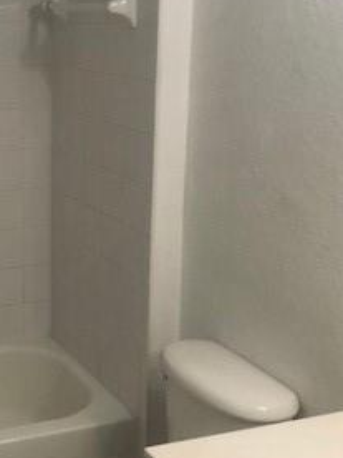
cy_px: 244
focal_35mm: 65
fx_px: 859
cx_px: -2
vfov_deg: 29.8
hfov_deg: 21.8
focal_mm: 3.99
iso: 25
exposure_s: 1/30
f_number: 1.8
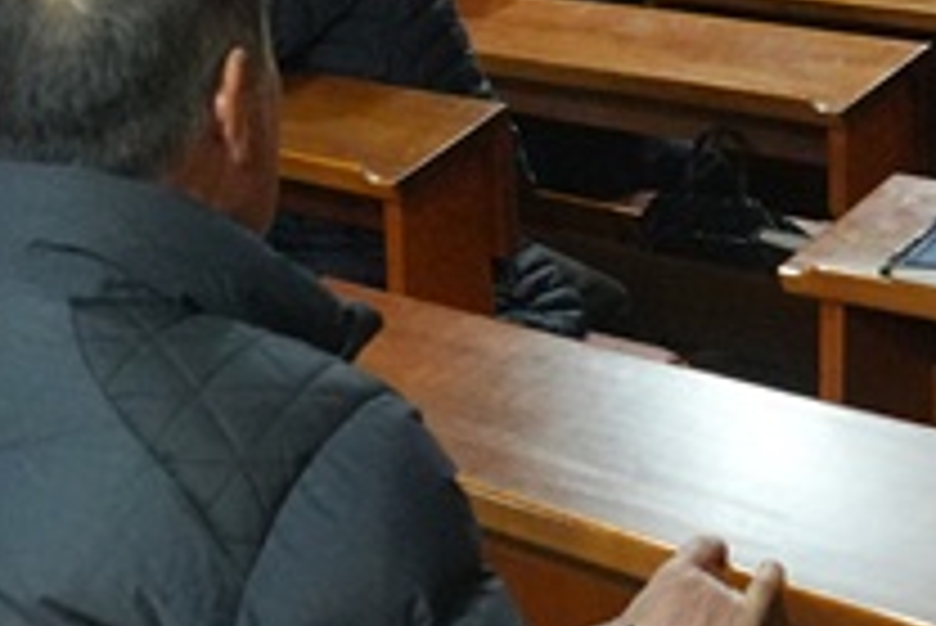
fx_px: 2862
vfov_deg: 12.5
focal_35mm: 110
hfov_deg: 18.5
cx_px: 324
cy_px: 250
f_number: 5
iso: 5000
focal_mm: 20
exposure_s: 1/80
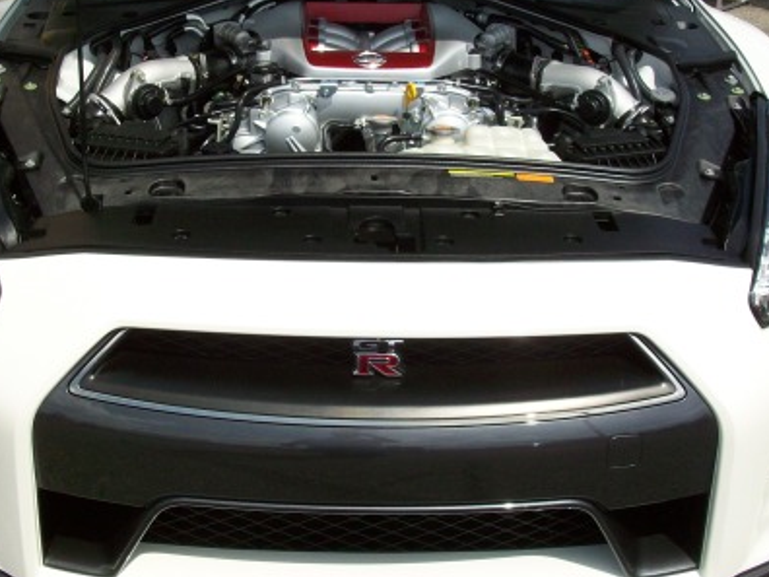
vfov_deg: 26.3
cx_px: 346
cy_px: 157
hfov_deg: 34.9
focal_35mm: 55
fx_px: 1222
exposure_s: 1/521
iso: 80
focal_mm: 5.7
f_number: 5.5
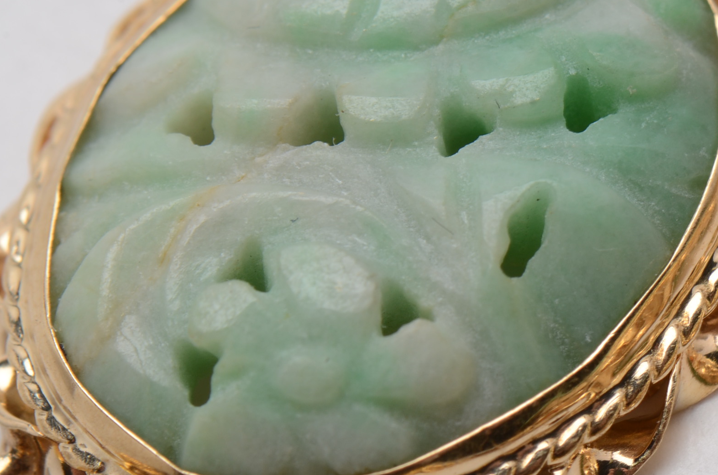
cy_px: 217
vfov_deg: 6.8
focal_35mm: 200
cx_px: 432
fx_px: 3976
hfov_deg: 10.3
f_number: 18
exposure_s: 1/125
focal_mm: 85
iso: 200
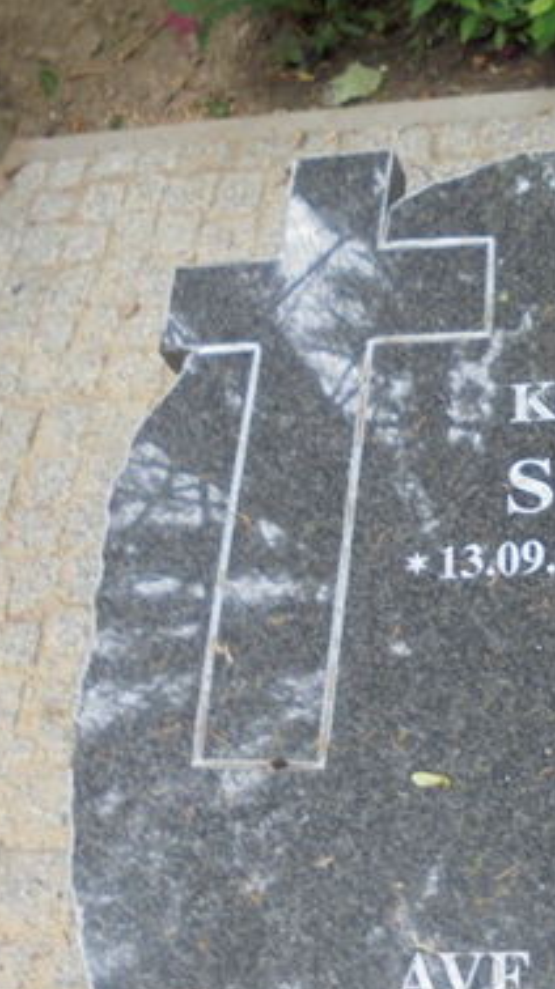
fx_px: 1259
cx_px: 545
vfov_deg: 42.9
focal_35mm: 48
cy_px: 500
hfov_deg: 23.9
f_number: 3.5
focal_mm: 4.6
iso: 100
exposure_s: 1/40
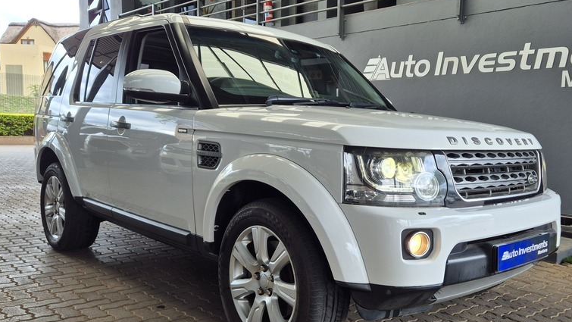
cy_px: 171
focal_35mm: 34
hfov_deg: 57.2
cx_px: 361
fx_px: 516
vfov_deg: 34.7
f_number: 1.8
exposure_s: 1/176
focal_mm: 5.4
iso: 40
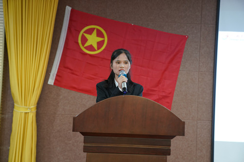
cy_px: 81
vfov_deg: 19.4
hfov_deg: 28.9
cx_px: 122
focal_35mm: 70
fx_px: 474
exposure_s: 1/80
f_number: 2.8
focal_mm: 70
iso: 2000
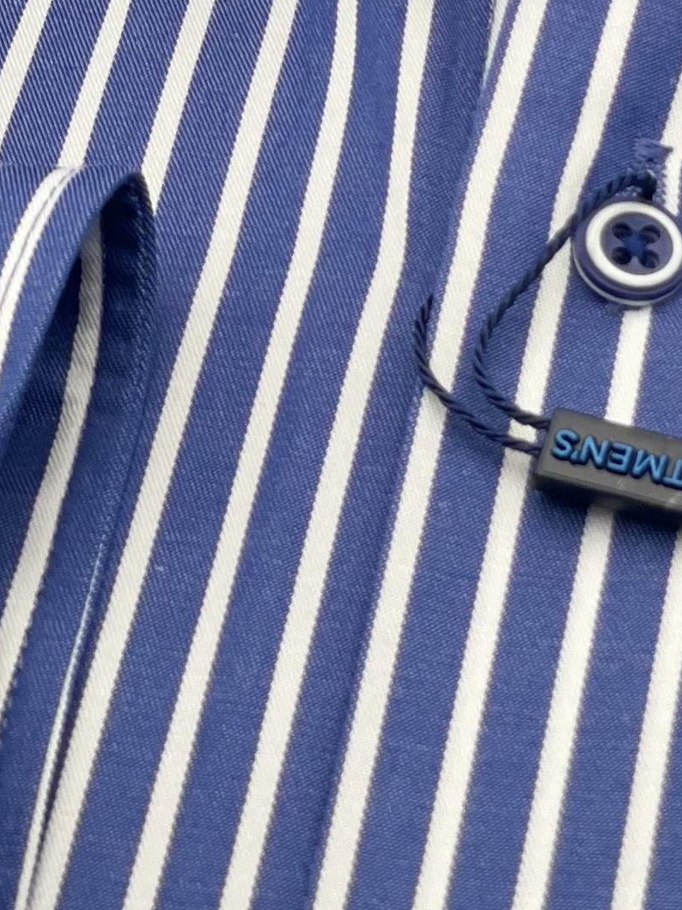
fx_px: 5202
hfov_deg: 7.5
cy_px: -19
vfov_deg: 9.9
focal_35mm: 198
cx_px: 631
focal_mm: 6
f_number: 2
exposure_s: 1/122
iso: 40
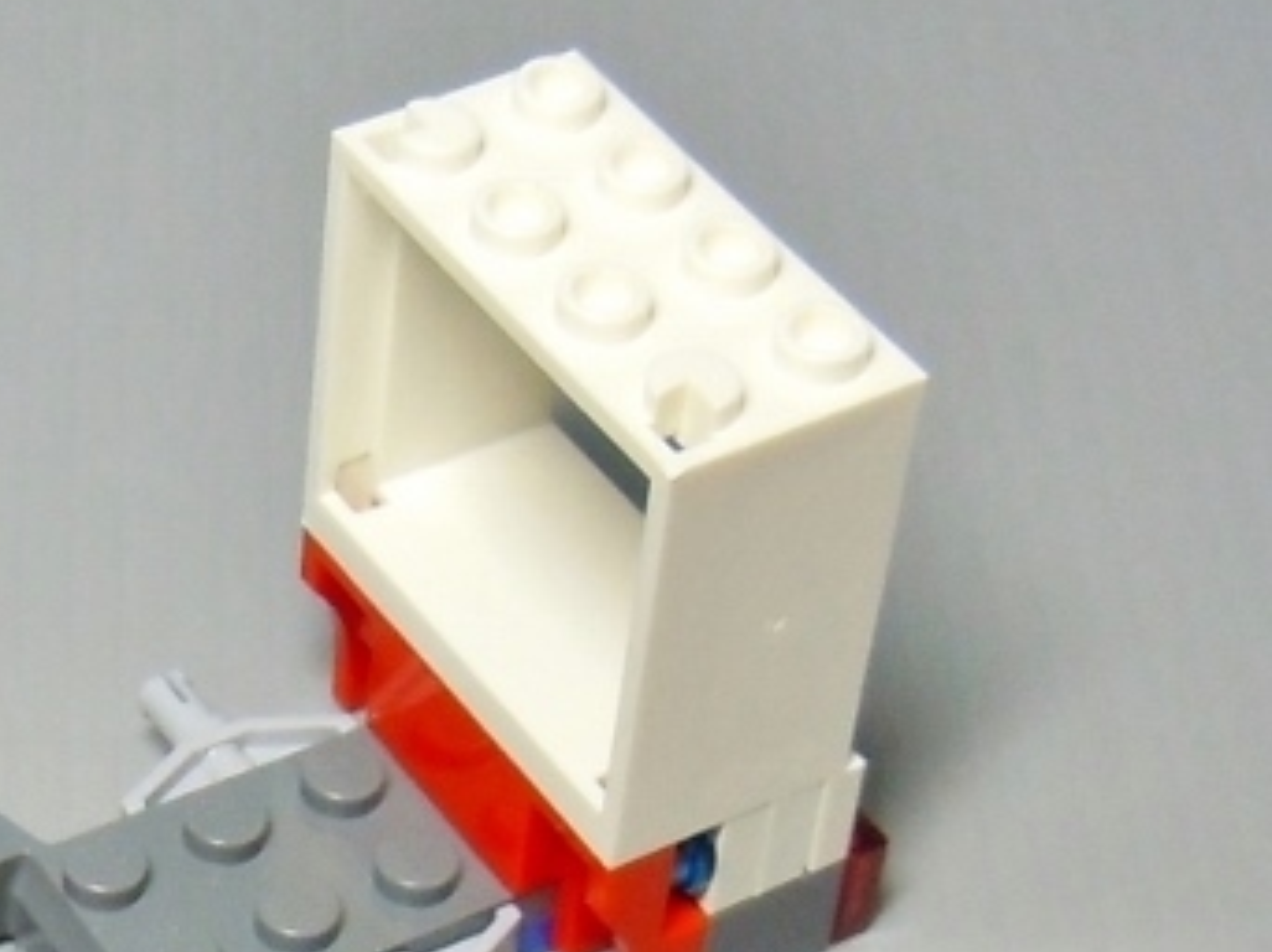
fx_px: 2754
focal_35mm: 75
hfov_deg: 24.6
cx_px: -48
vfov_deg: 19.4
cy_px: 759
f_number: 3.5
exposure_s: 1/30
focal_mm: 5.4
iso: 200
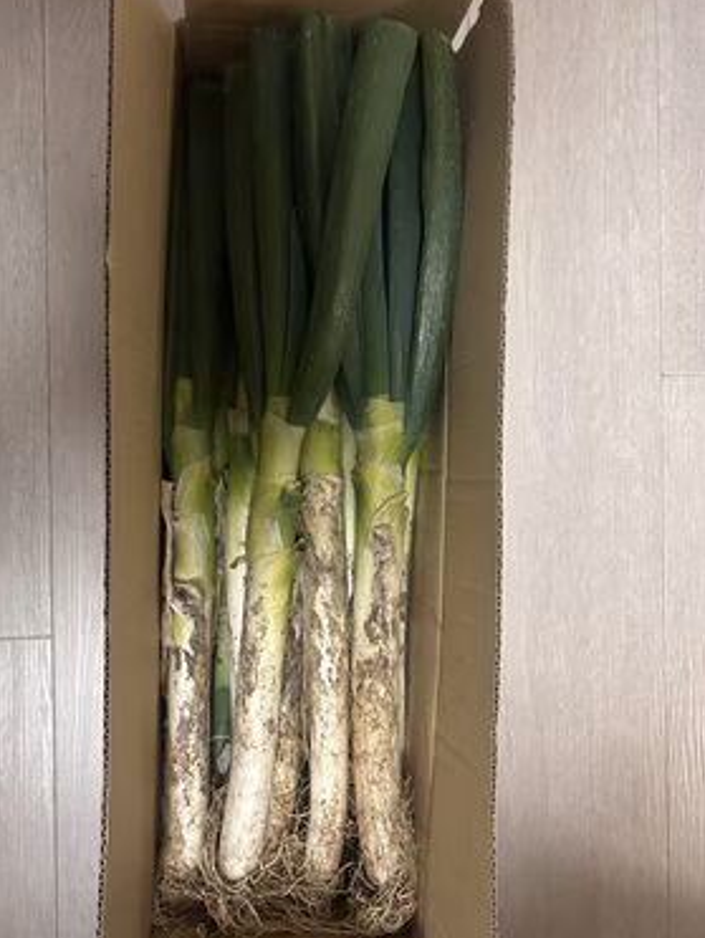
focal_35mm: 28
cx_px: 328
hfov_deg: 49.8
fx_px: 759
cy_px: 473
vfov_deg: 63.4
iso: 500
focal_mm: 5.7
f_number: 1.5
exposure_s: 1/50
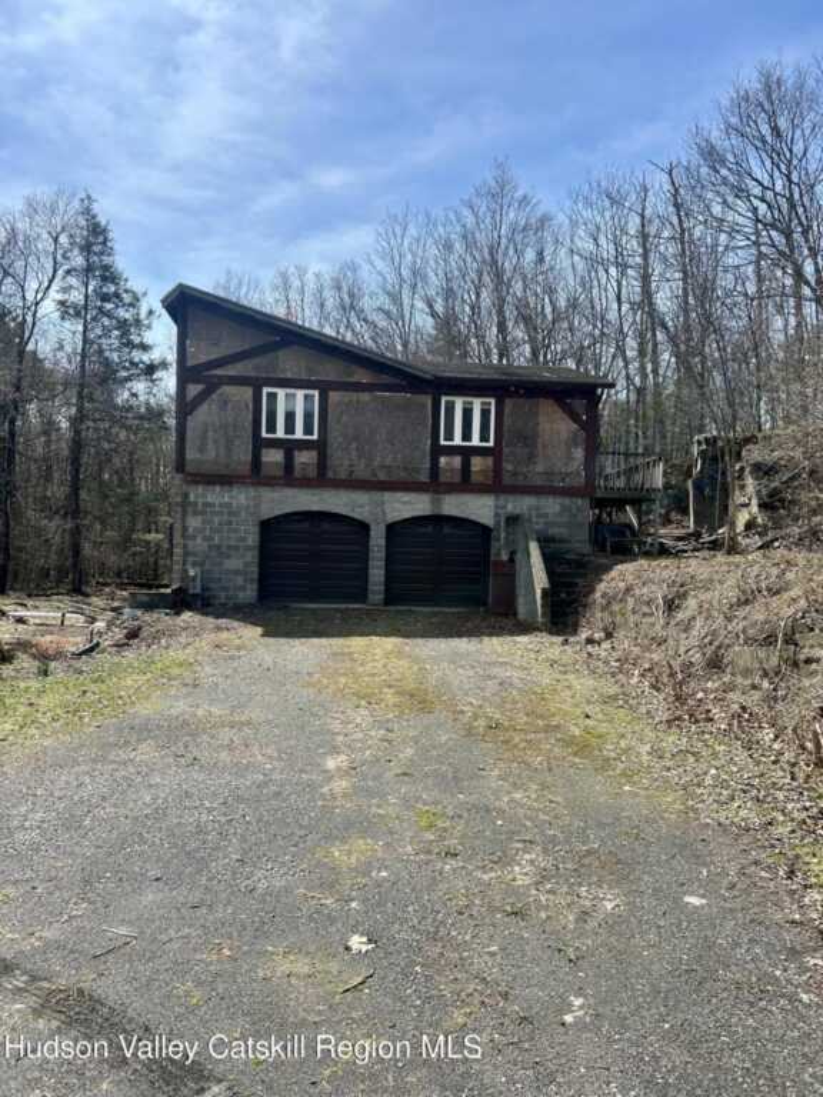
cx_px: 412
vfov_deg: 67.3
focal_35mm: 26
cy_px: 548
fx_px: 824
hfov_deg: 53.1
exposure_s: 1/3831
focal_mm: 5.7
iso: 50
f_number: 1.5
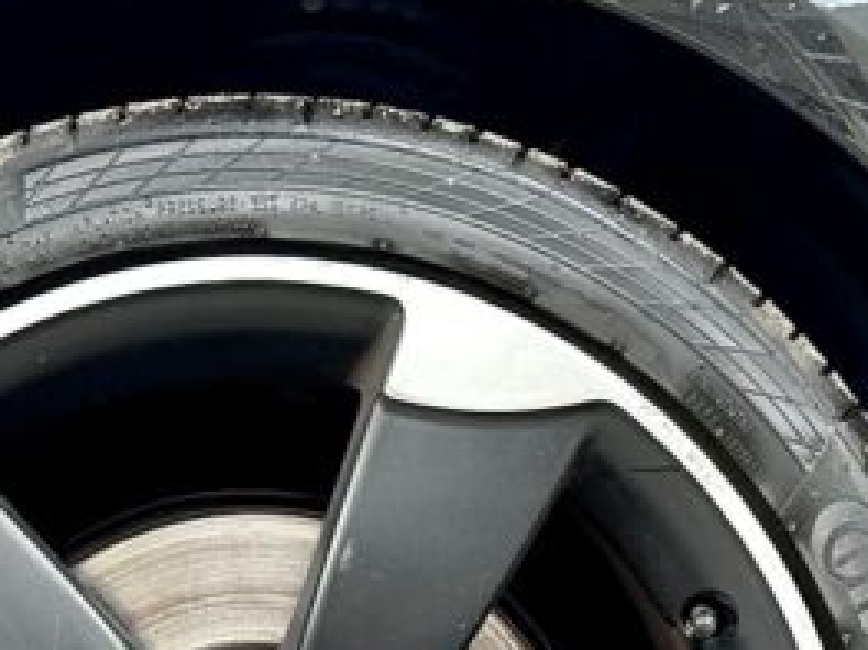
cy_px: 838
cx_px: 264
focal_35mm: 73
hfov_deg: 26.5
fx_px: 1830
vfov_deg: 18.7
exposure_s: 1/121
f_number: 1.78
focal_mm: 6.86
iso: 64
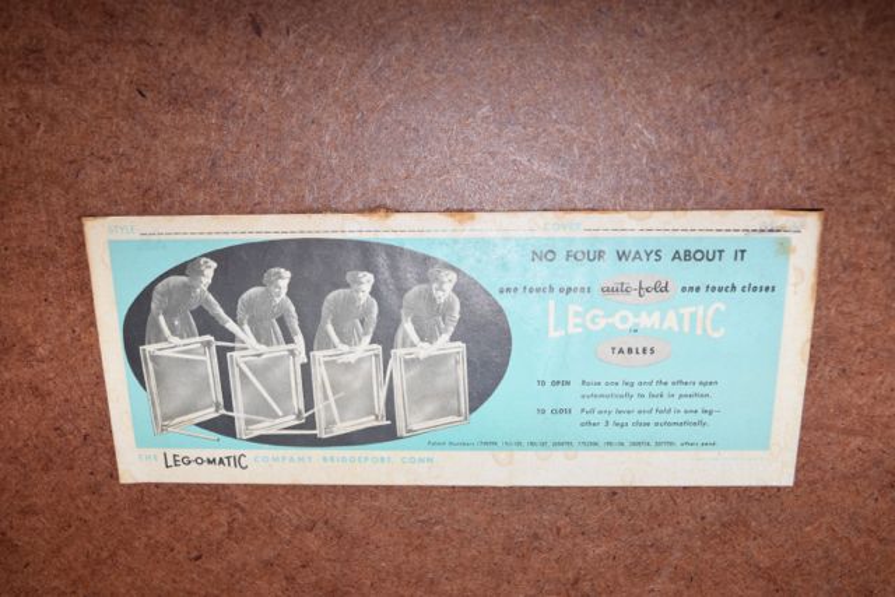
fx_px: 1044
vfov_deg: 31.9
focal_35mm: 42
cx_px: 448
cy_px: 298
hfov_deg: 46.4
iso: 800
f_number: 5.6
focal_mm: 28
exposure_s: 1/125
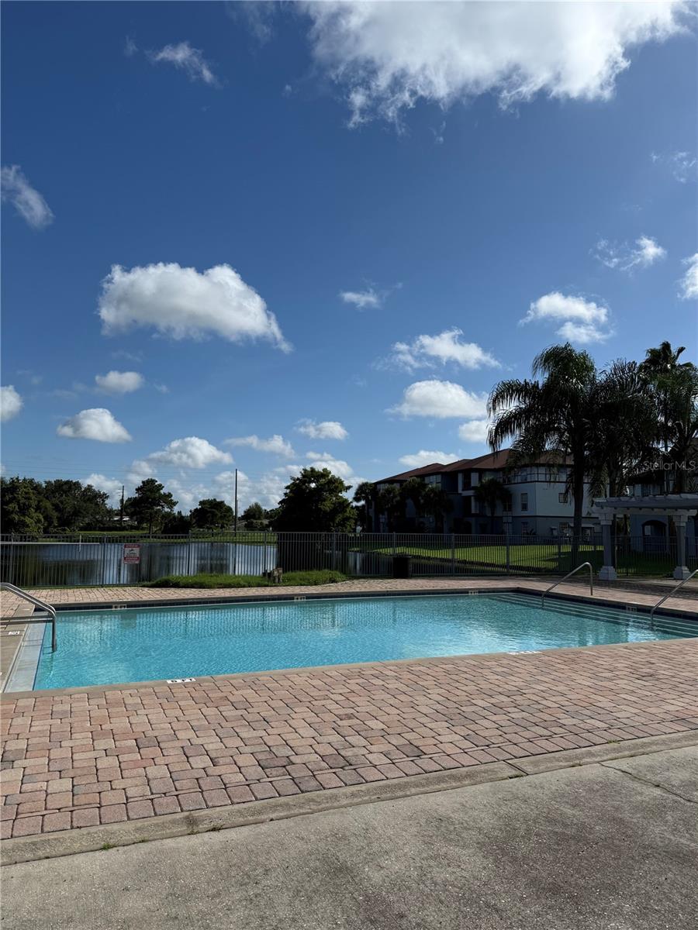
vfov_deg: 71.6
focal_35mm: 24
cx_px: 349
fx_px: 645
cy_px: 465
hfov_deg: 56.8
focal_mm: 6.76
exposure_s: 1/9091
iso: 80
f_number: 1.78
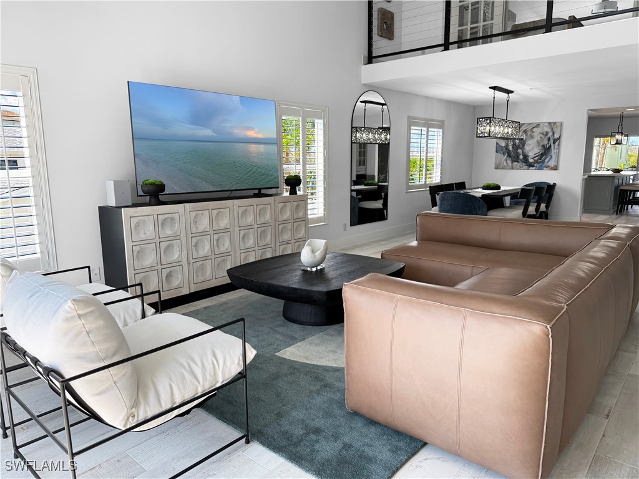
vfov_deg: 56.8
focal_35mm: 24
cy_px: 240
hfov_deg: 71.6
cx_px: 320
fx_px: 443
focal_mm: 6.76
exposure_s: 1/445
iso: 100
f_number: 1.78
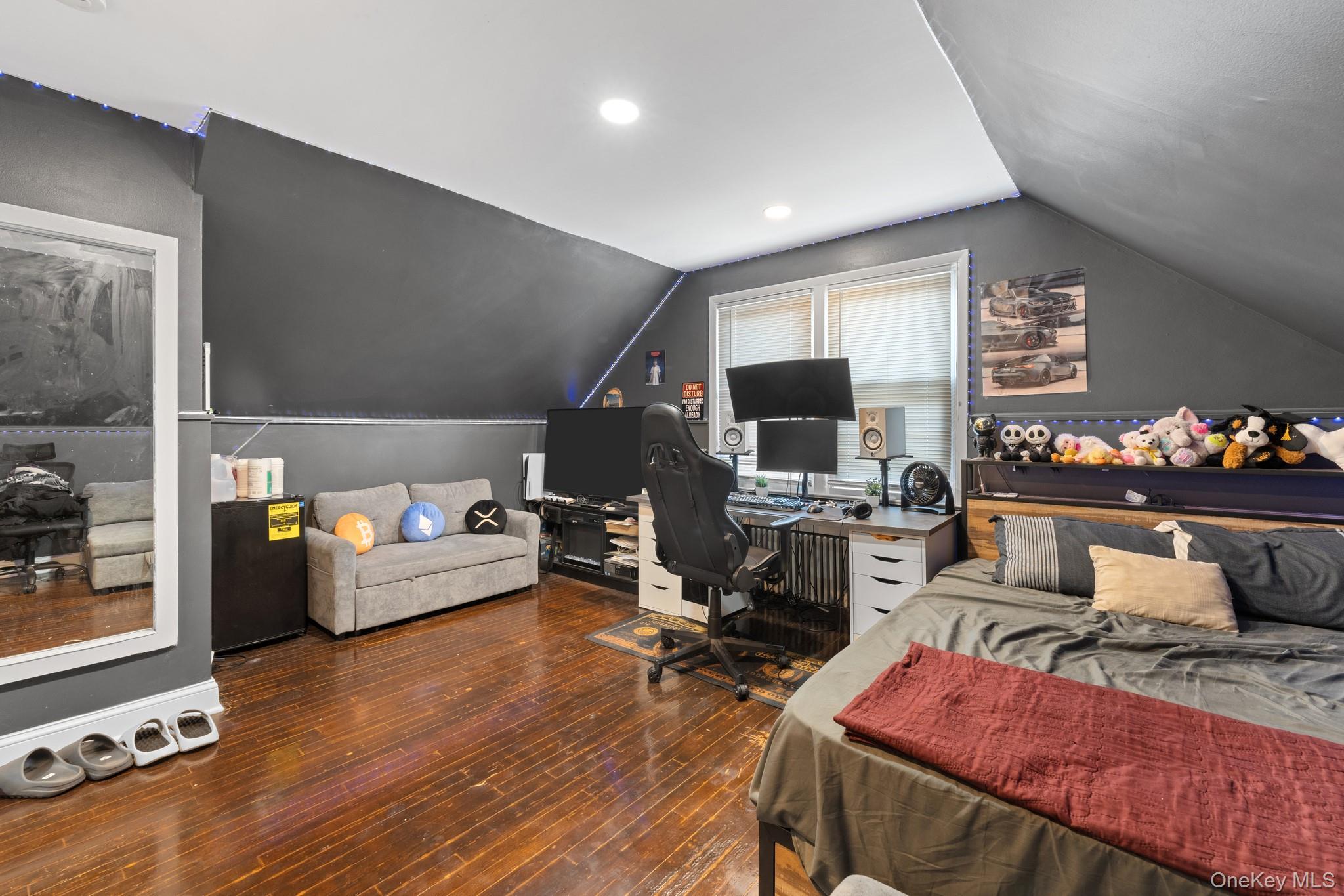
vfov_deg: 81.2
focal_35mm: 14
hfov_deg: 104.3
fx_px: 523
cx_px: 672
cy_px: 448
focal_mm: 14
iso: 500
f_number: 10
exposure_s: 1.6
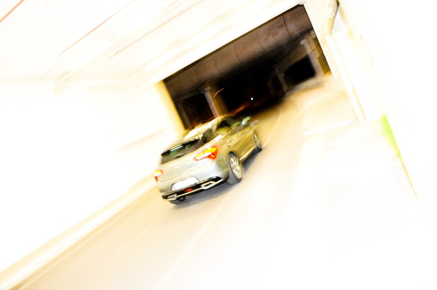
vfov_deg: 53.1
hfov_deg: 73.8
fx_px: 291
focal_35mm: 24
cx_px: 218
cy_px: 145
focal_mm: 24
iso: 3200
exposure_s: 1/13
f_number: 8
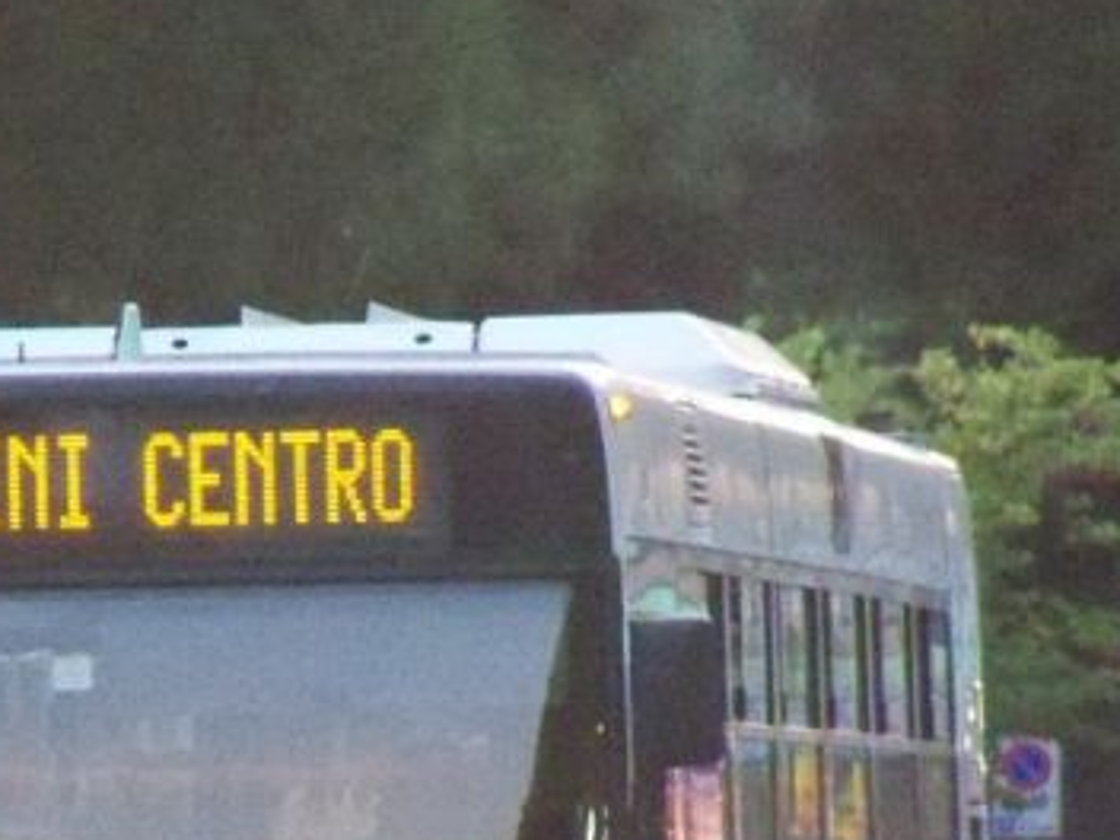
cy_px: 818
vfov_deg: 1.9
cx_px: 60
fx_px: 25755
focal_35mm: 796
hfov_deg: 2.5
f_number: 4.8
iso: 1600
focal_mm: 62
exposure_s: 1/125
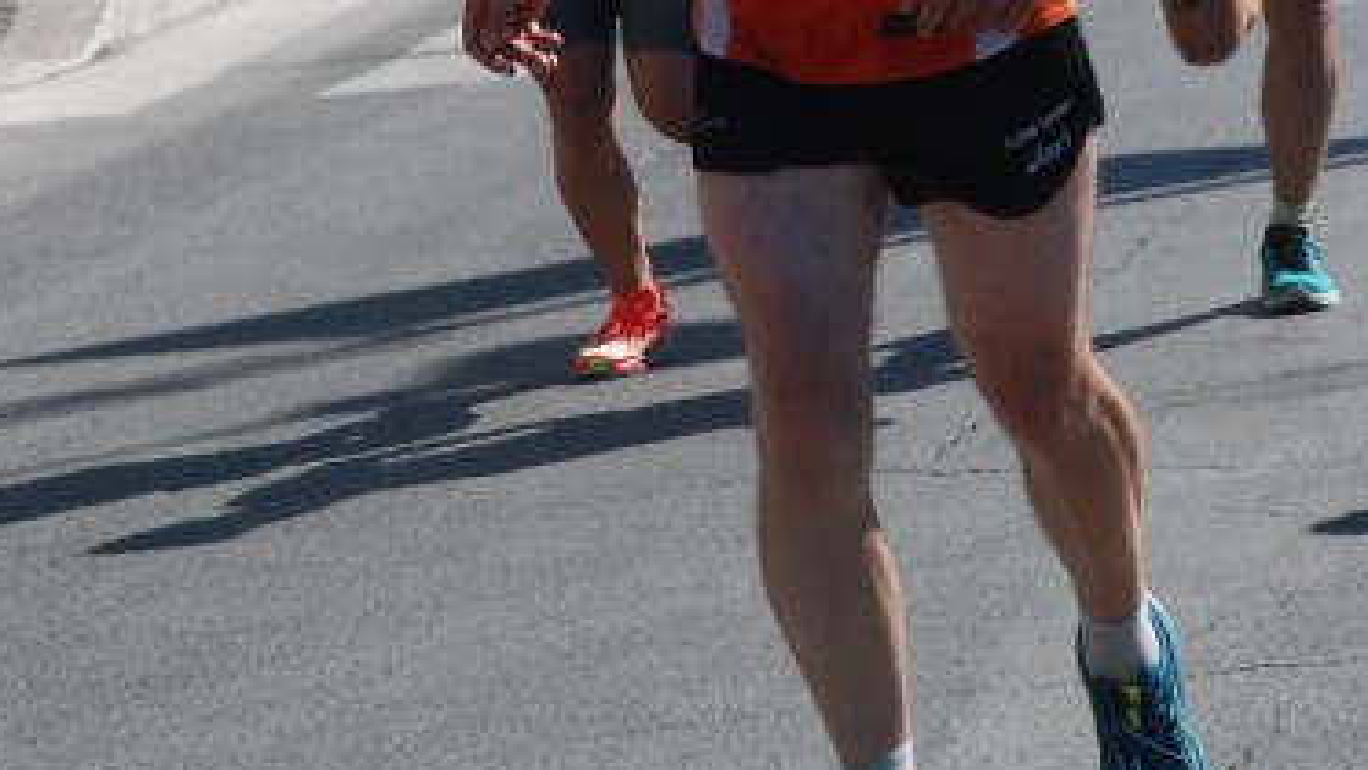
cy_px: -15
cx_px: 658
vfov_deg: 5.3
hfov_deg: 9.5
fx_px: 8272
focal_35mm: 228
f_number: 7.1
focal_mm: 90
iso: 1000
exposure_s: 1/2000
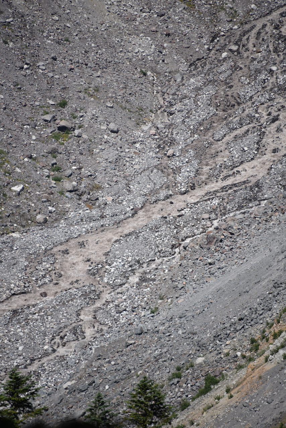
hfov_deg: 4.6
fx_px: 3573
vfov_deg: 6.9
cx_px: 143
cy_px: 214
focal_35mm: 300
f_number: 5.6
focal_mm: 300
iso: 100
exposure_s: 1/640
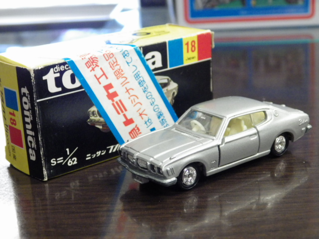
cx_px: 160
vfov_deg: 20.7
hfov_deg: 27.4
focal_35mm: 71
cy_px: 120
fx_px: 654
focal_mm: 12.8
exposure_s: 1/25
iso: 1000
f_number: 4.2
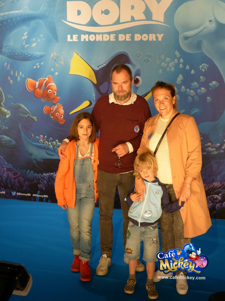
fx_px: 381
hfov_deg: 32.9
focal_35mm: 44
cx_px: 112
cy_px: 150
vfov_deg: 42.9
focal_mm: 7.8
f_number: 2.8
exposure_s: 1/25
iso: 100
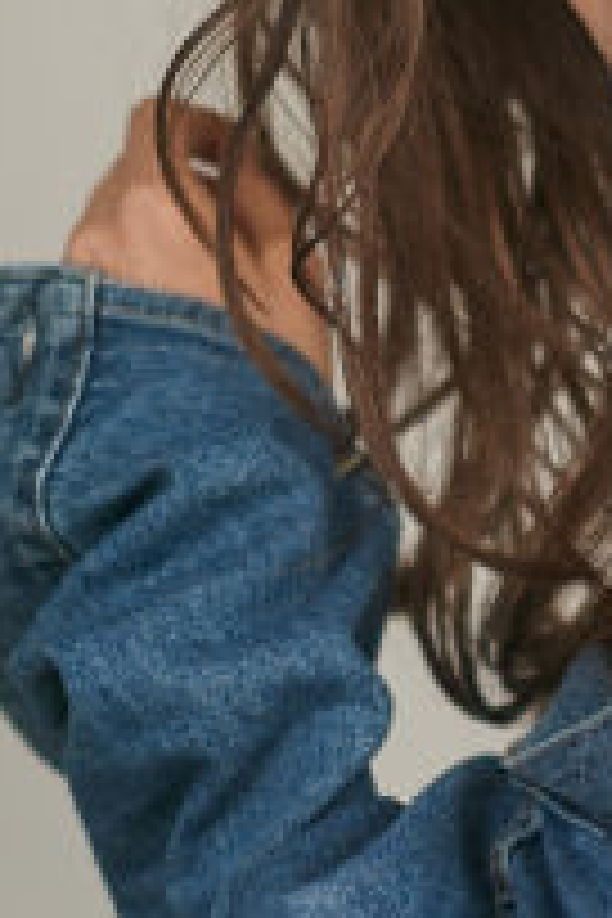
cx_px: 754
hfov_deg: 4.1
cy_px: 927
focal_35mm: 334
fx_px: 8516
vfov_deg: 6.2
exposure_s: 1/2500
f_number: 1.4
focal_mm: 85
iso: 320
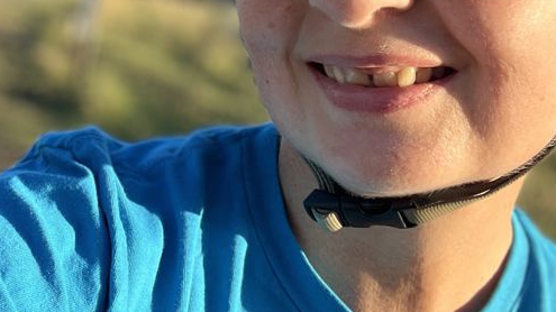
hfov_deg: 34.4
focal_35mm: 59
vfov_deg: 19.6
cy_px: -15
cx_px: 110
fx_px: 870
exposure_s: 1/178
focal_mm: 2.71
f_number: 2.2
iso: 25
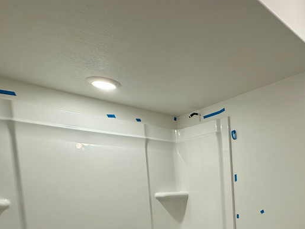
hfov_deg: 53.8
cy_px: 205
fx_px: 247
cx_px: 285
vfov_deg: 45.2
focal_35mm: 28
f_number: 2.2
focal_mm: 2.22
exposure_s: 1/120
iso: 125
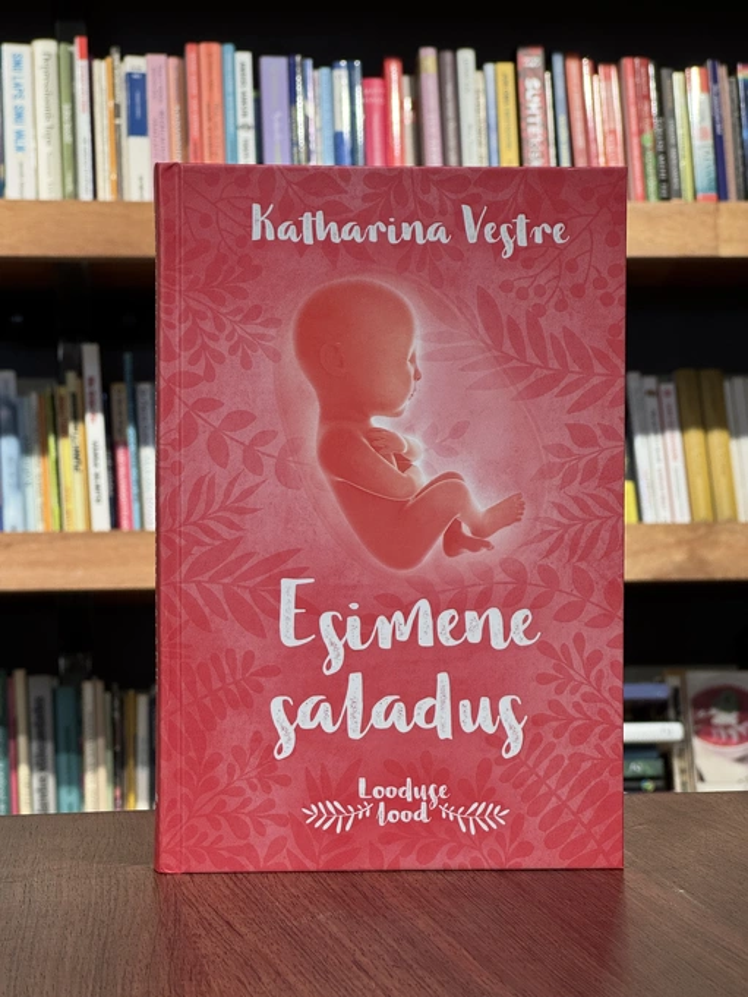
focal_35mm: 77
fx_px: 2218
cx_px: 374
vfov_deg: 25.3
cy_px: 498
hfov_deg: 19.1
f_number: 2.8
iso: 200
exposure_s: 1/99
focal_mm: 9
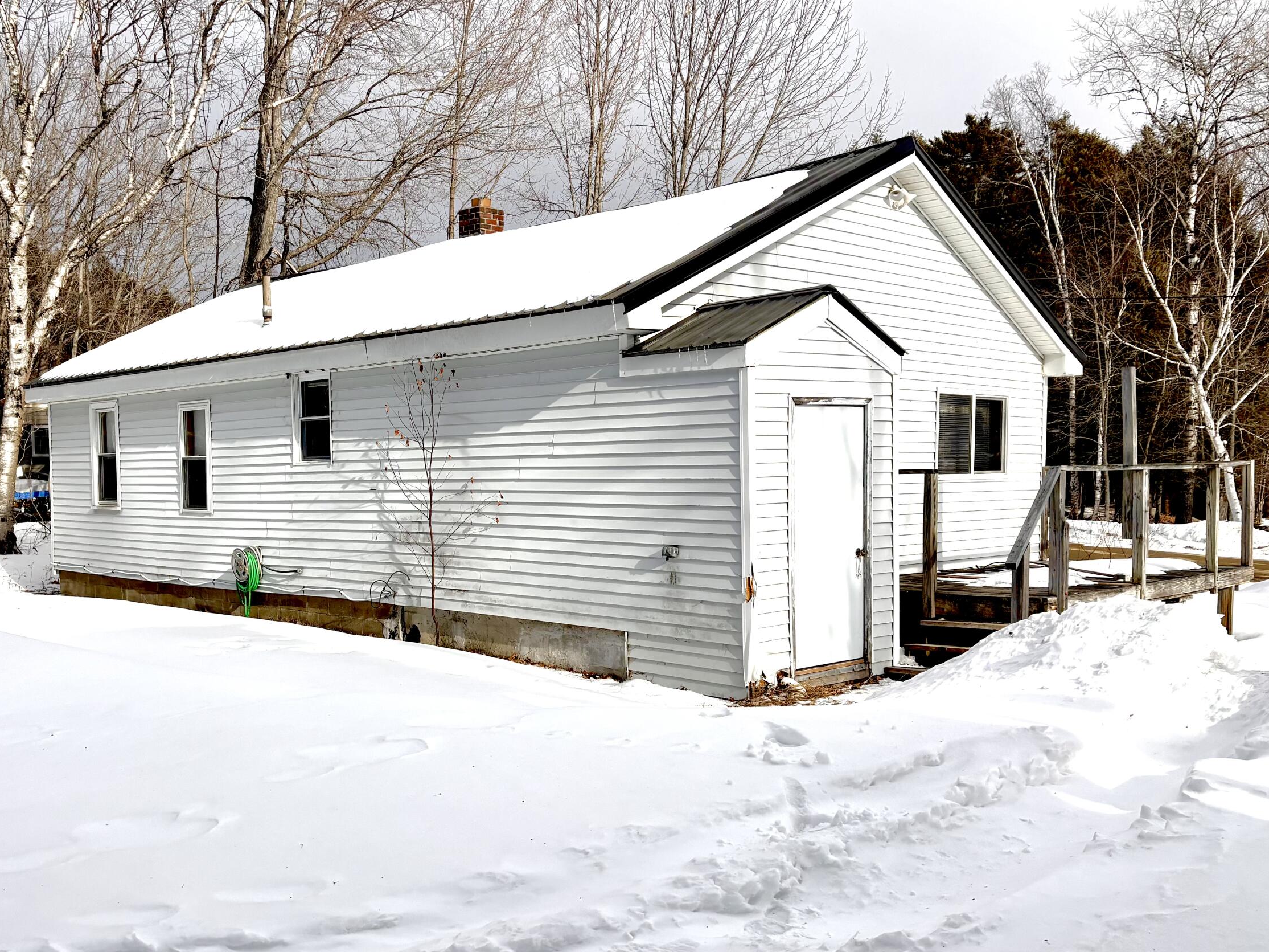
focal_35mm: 35
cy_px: 540
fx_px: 1283
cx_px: 524
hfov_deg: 52.4
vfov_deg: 40.6
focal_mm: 5.96
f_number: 1.6
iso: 50
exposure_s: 1/5348
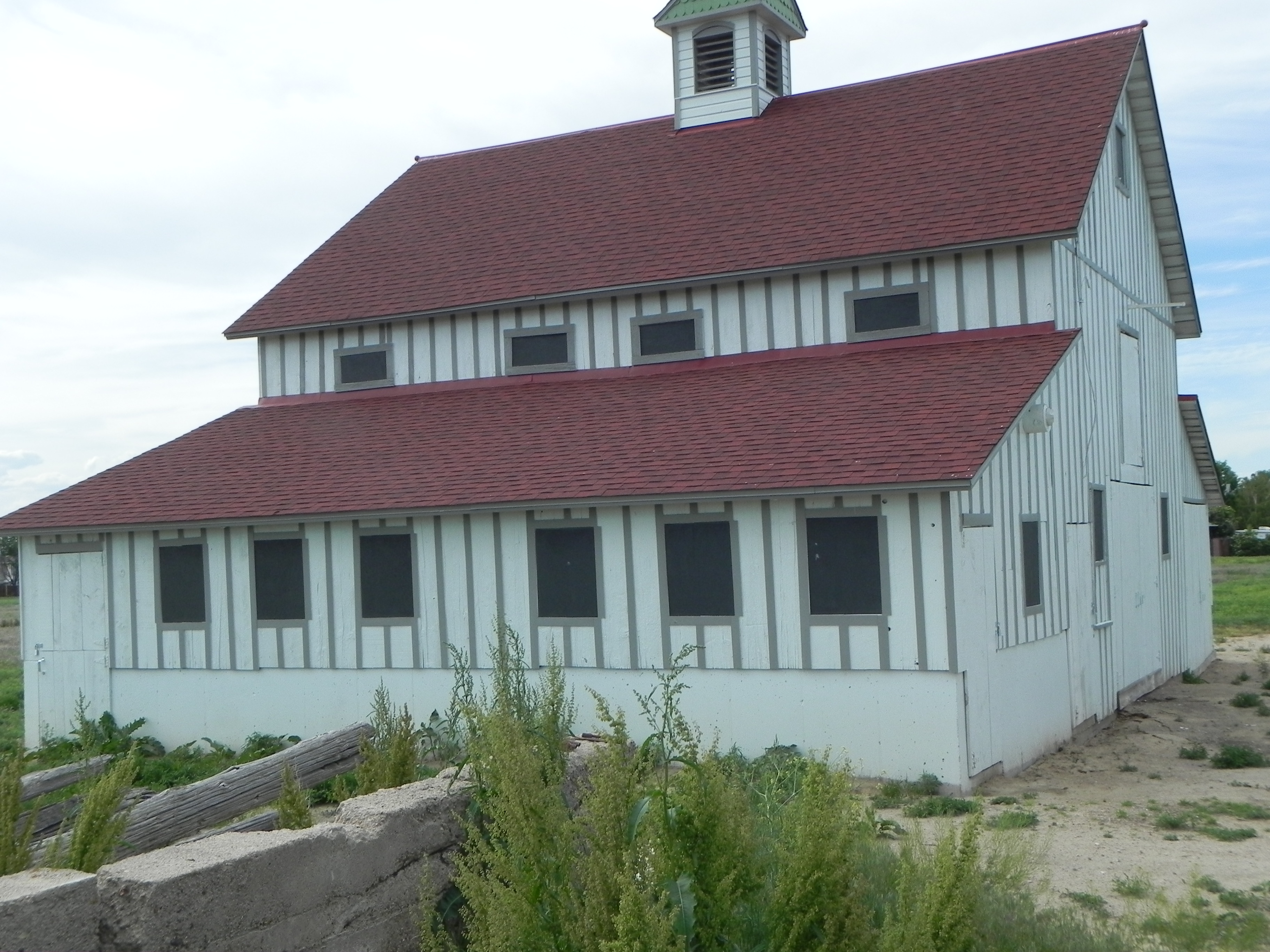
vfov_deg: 35.1
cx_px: 635
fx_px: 1504
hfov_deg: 45.8
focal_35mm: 41
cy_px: 476
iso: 160
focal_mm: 7.3
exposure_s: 1/404
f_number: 6.3
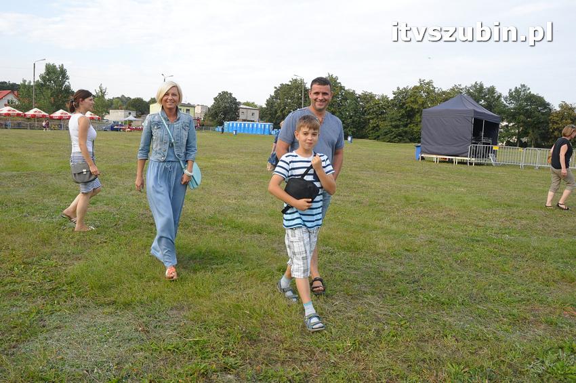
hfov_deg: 67.4
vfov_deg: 47.8
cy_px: 192
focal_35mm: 27
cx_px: 288
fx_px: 432
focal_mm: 18
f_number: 10
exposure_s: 1/400
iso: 1250
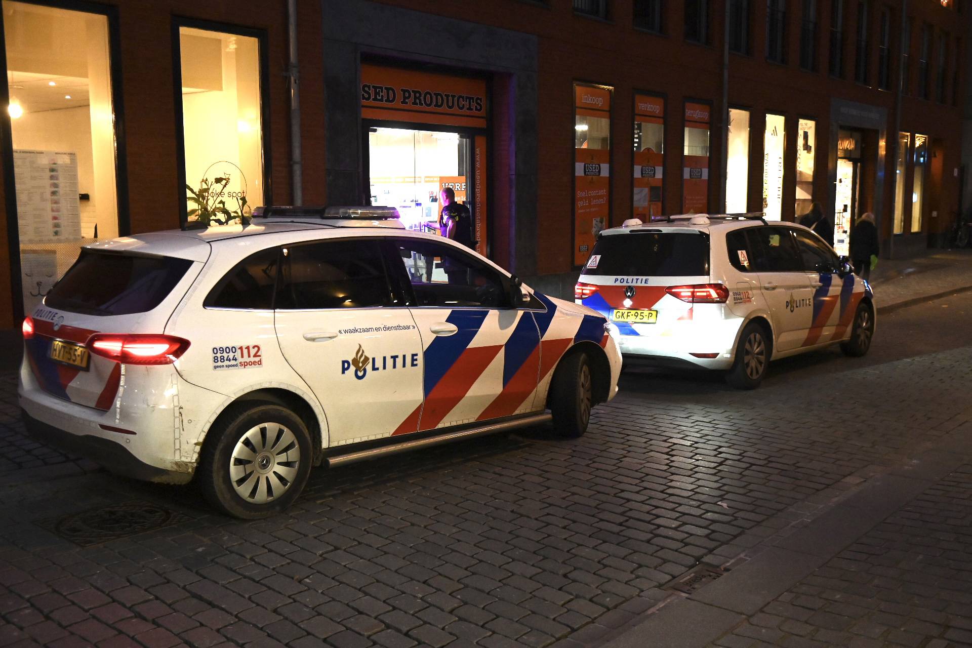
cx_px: 486
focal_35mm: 34
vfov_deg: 38.9
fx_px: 918
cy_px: 324
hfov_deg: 55.8
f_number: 5
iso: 5000
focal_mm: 34
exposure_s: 1/125
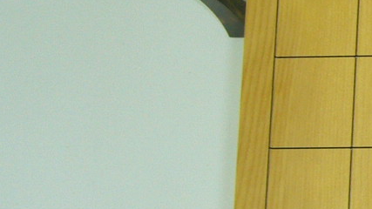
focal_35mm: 143
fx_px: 1410
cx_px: 669
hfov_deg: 13.5
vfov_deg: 8.5
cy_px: 38
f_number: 2.8
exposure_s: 1/20
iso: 100
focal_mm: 5.8
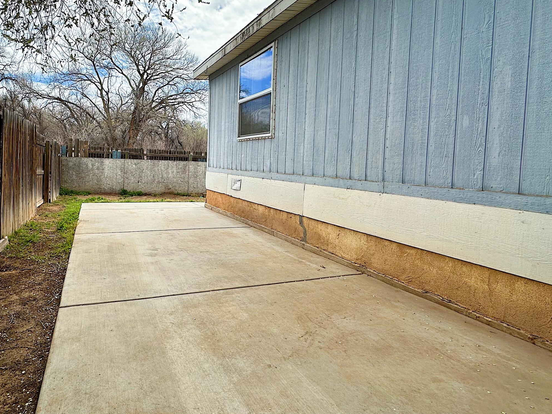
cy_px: 171
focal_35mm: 21
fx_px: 335
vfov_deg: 63.0
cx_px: 195
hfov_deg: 77.1
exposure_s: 1/1276
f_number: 2.2
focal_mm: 2.22
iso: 40
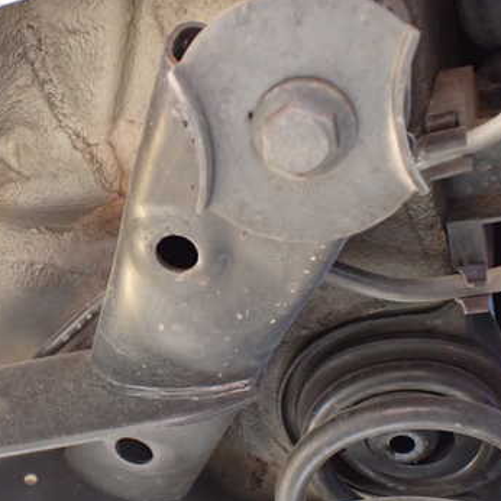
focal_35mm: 46
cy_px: 288
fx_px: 753
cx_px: 100
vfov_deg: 36.7
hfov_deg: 35.6
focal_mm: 5.4
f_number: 2.3
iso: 800
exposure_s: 1/30
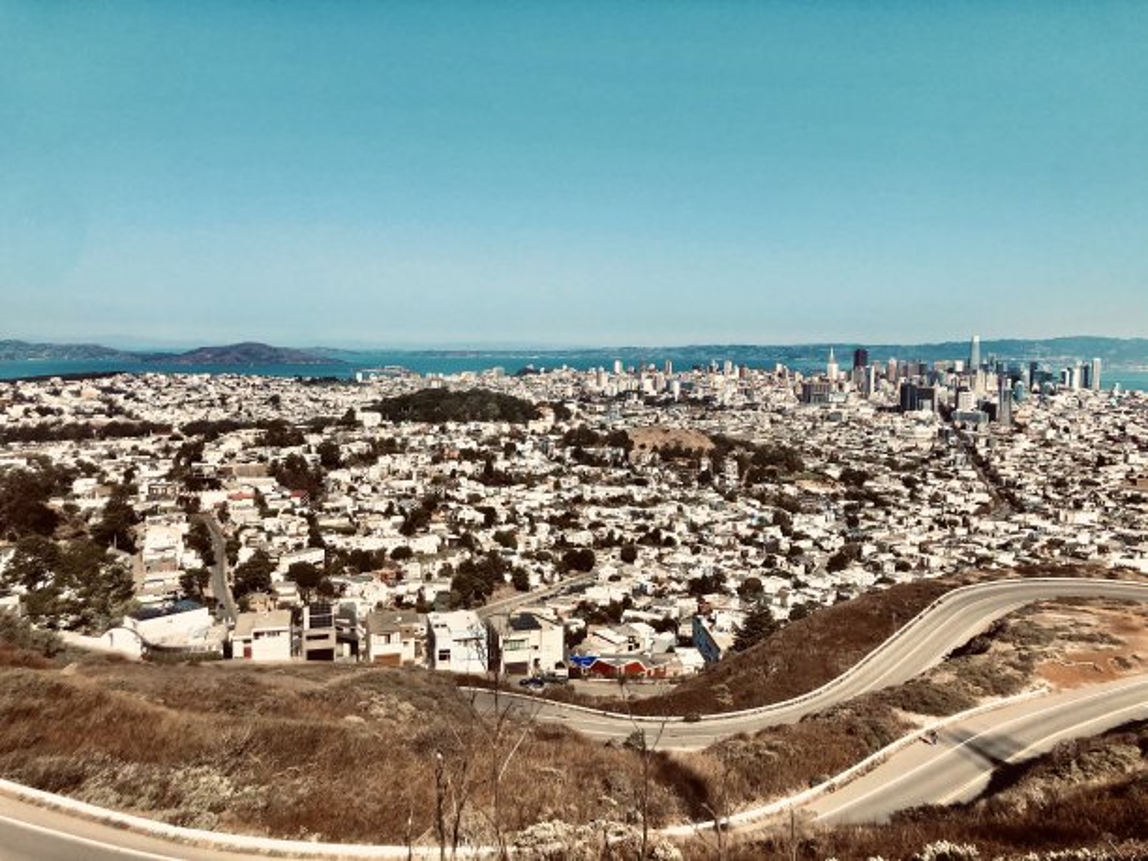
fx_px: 929
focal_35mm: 28
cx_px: 574
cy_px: 430
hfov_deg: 63.4
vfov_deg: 49.7
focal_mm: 3.99
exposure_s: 1/3205
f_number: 1.8
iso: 20
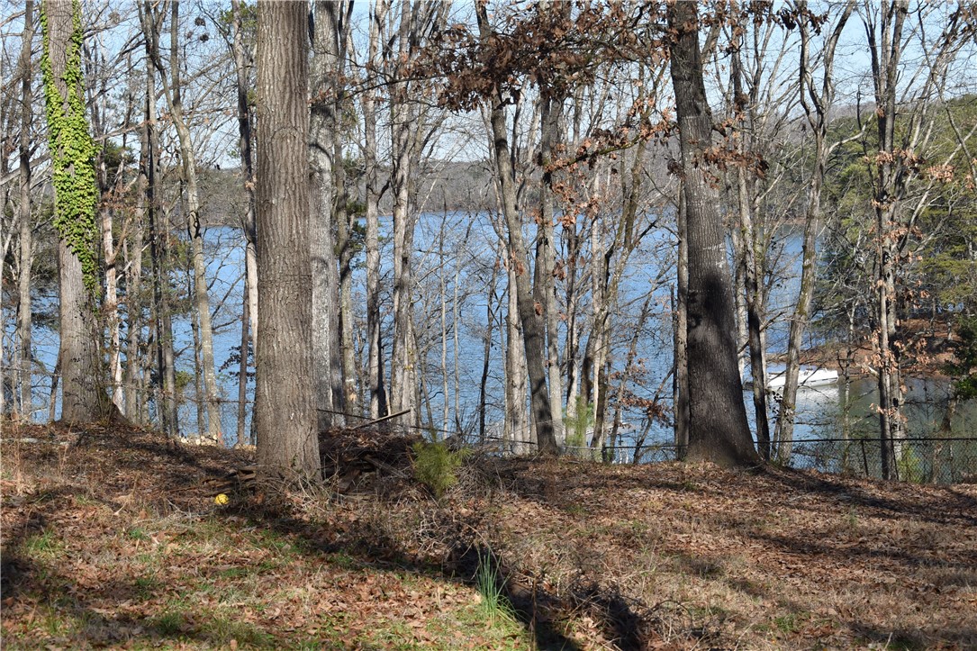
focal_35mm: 82
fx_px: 2238
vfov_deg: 16.5
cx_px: 488
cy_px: 326
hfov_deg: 24.6
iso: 100
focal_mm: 55
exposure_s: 1/250
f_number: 8
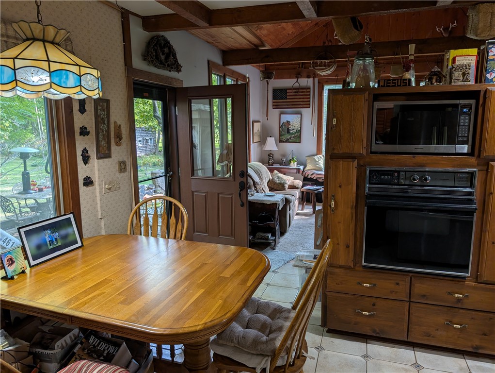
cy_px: 186
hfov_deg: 71.5
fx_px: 344
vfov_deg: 56.9
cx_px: 248
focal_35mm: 24
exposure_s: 1/120
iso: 21
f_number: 1.68
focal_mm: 6.9
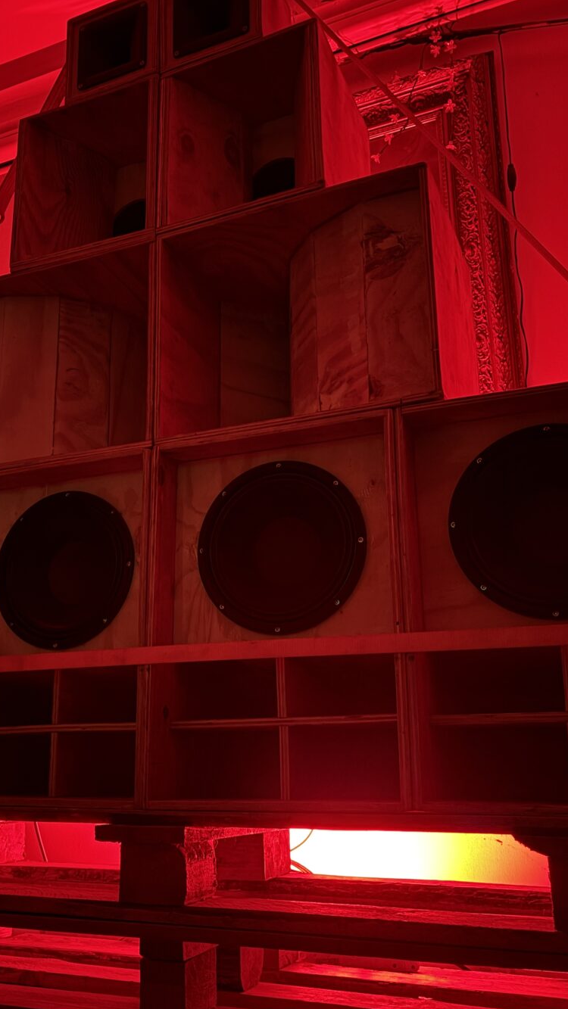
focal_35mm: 34
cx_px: 206
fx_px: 910
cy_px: 495
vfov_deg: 58.0
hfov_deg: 34.4
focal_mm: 5.96
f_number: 1.6
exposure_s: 1/9
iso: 800
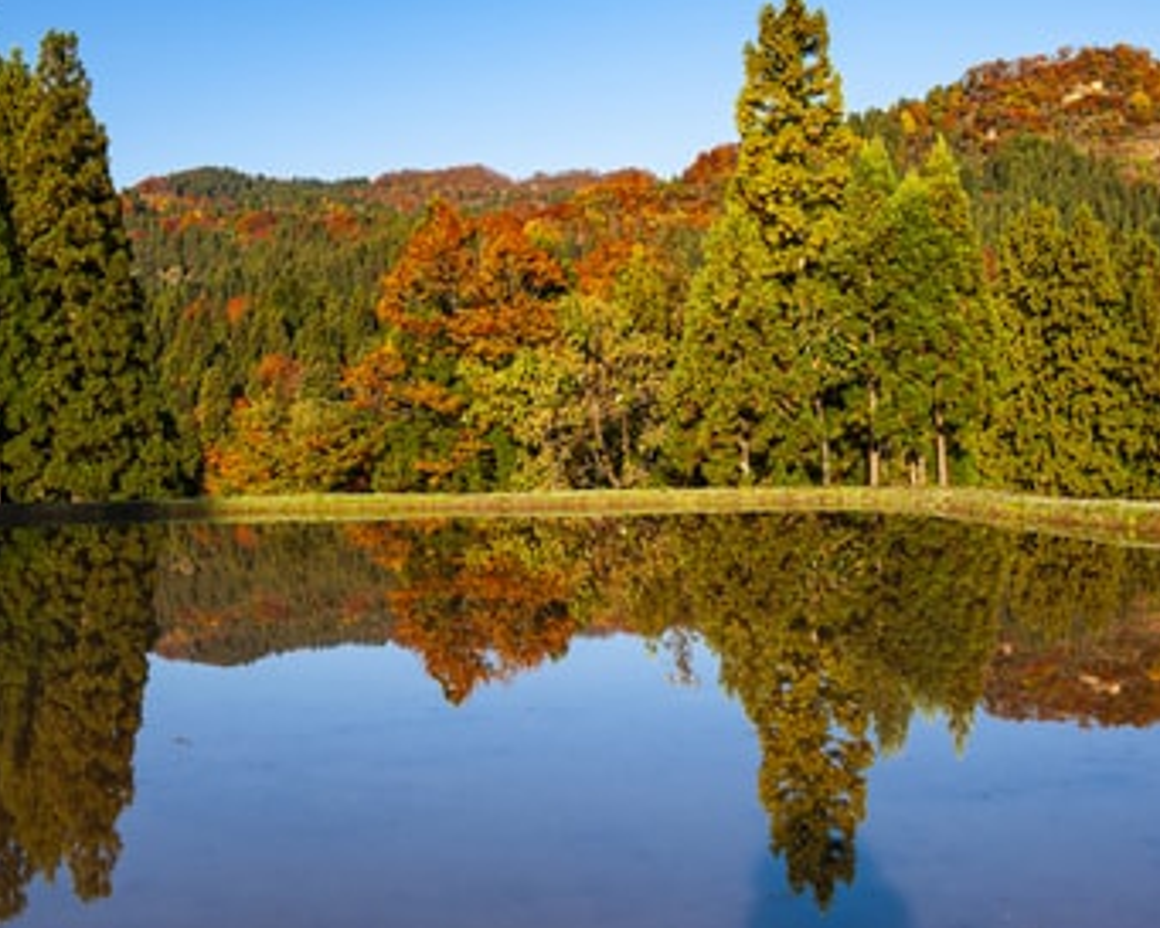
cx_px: 606
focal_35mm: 47
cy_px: 427
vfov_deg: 32.1
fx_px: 1614
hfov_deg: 39.5
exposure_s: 1/200
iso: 800
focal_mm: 38
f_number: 11
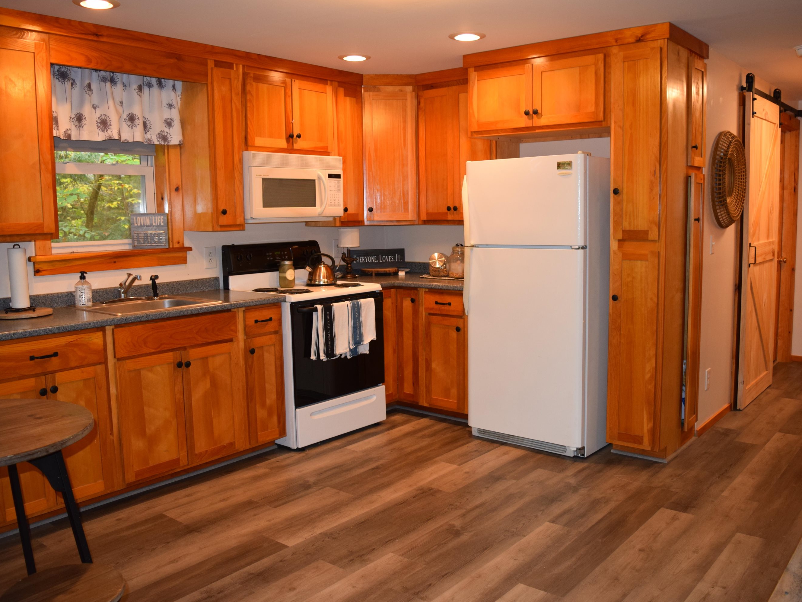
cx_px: 402
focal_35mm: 30
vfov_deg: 46.8
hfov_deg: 60.0
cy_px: 299
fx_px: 695
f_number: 4.5
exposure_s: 1/80
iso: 800
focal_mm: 18
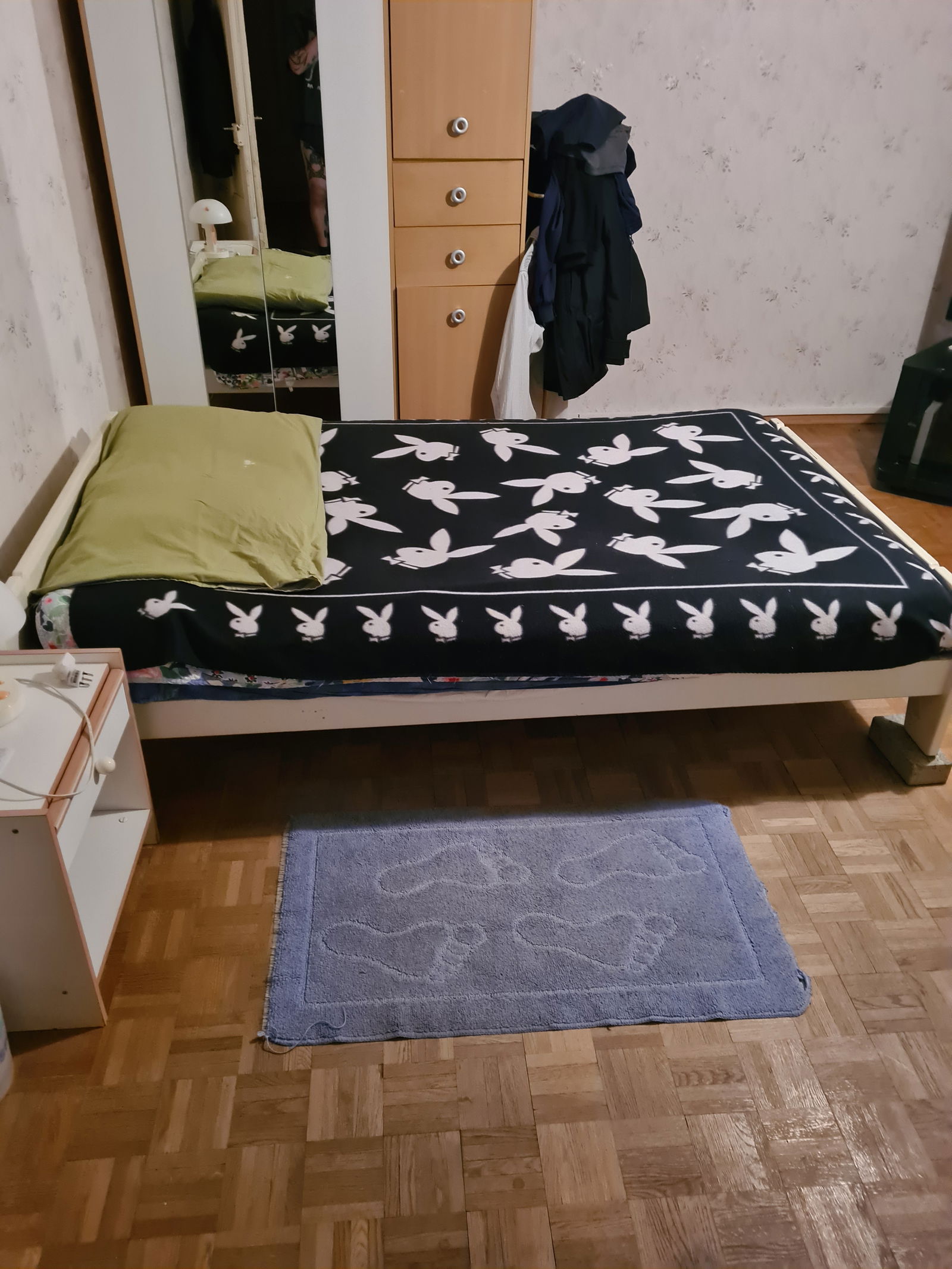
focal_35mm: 26
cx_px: 476
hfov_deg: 53.1
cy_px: 634
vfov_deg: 67.3
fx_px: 953
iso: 1000
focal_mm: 5.4
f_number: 1.8
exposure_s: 1/25
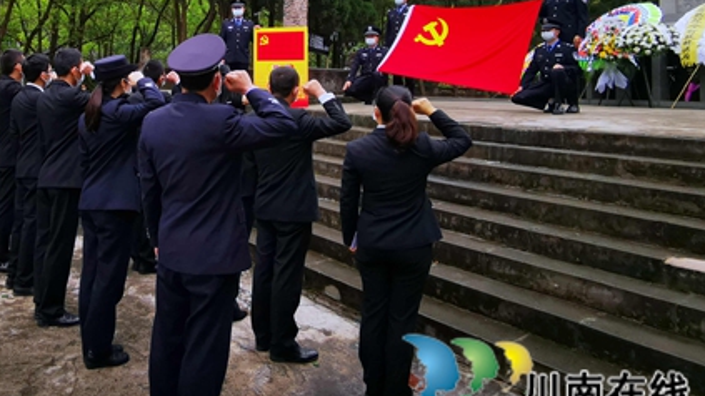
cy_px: 62
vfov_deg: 39.3
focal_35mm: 28
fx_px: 523
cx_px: 198
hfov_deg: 64.8
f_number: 2.2
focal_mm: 2.26
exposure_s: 1/209
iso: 50
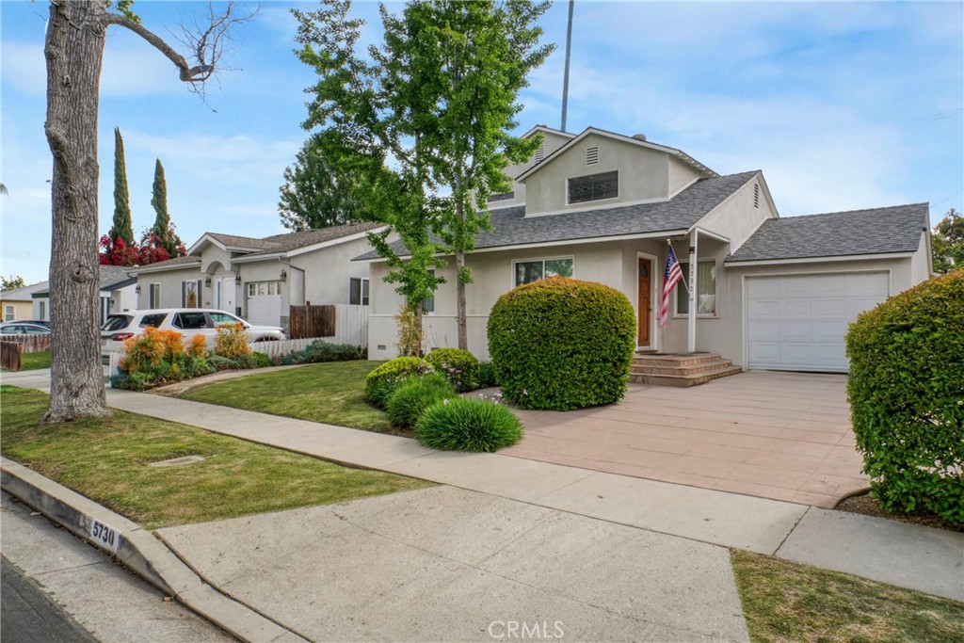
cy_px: 322
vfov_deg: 56.2
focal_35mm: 22
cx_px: 482
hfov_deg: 77.3
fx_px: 603
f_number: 22
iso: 100
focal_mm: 15
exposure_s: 1/30
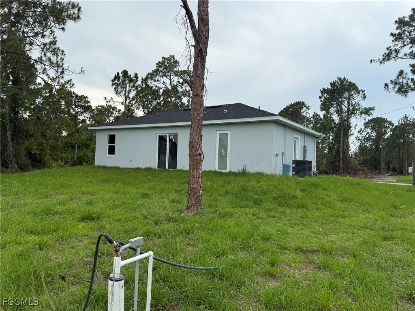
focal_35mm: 24
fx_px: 288
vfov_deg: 56.8
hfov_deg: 71.6
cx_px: 208
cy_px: 156
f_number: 1.78
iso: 80
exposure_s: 1/2232
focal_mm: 6.76
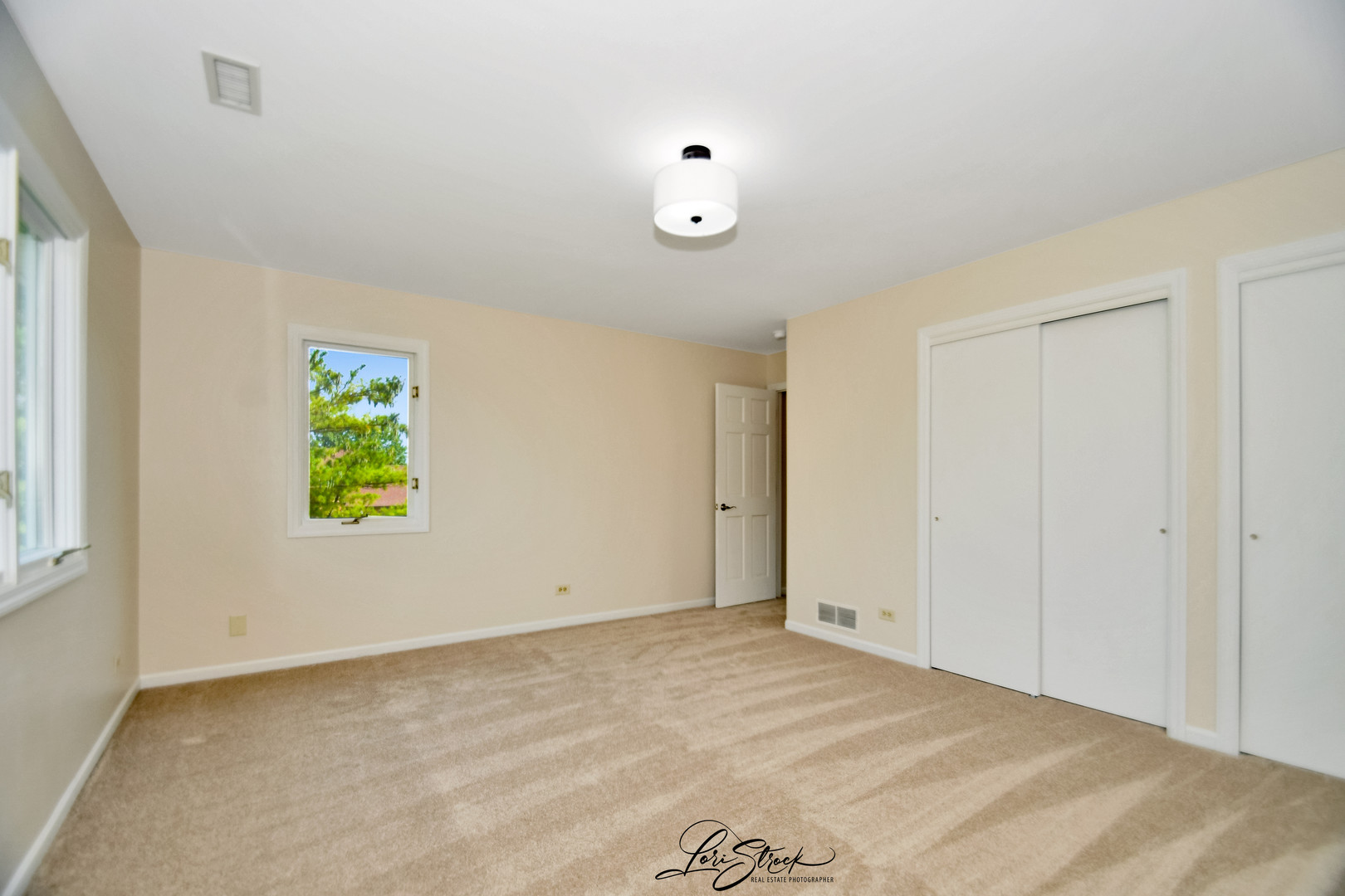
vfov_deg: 77.3
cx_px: 672
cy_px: 448
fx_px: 560
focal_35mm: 15
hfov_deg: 100.4
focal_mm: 10
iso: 400
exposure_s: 1/8000
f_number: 8
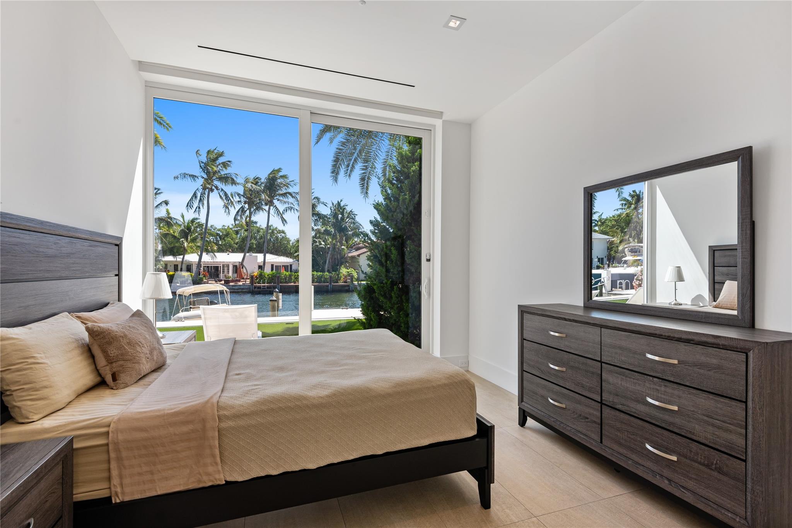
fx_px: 352
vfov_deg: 73.8
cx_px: 396
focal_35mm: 16
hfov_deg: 96.7
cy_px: 264
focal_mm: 16
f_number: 8
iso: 250
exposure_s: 1/100
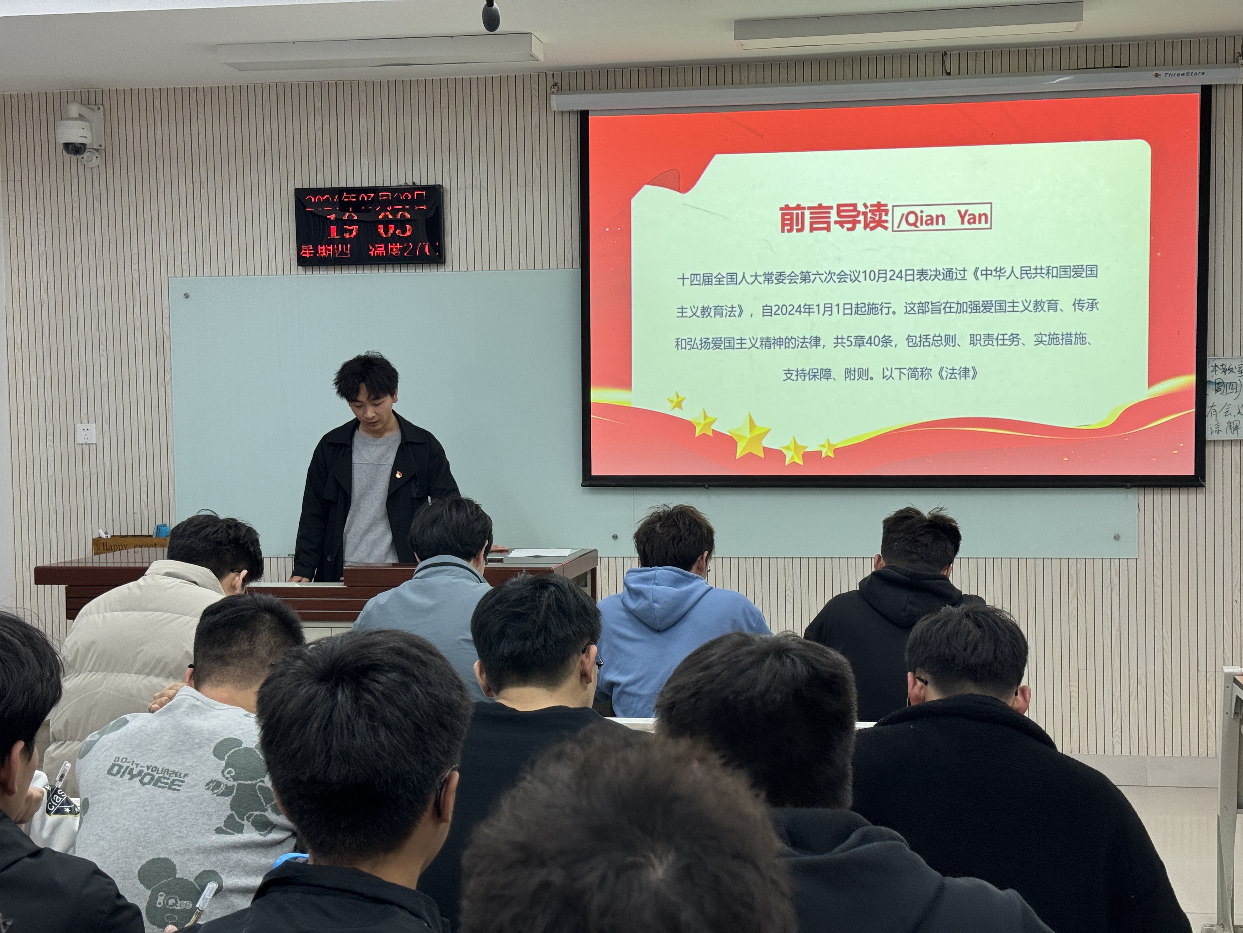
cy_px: 466
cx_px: 622
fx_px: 1724
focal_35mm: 48
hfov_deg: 39.7
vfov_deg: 30.3
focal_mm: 6.86
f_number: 1.78
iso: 80
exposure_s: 1/100
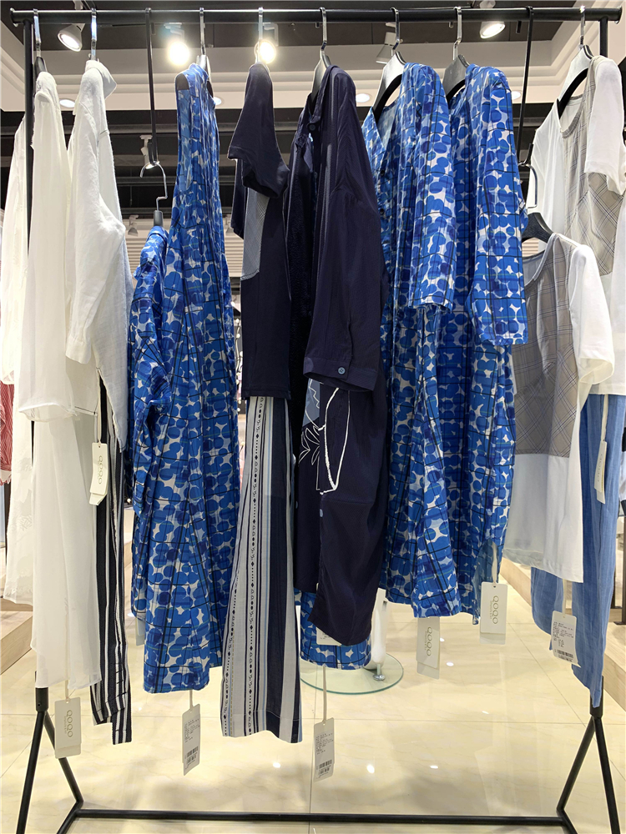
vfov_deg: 67.3
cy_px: 417
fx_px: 627
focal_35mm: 26
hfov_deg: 53.1
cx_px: 313
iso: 32
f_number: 1.8
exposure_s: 1/121
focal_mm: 4.25
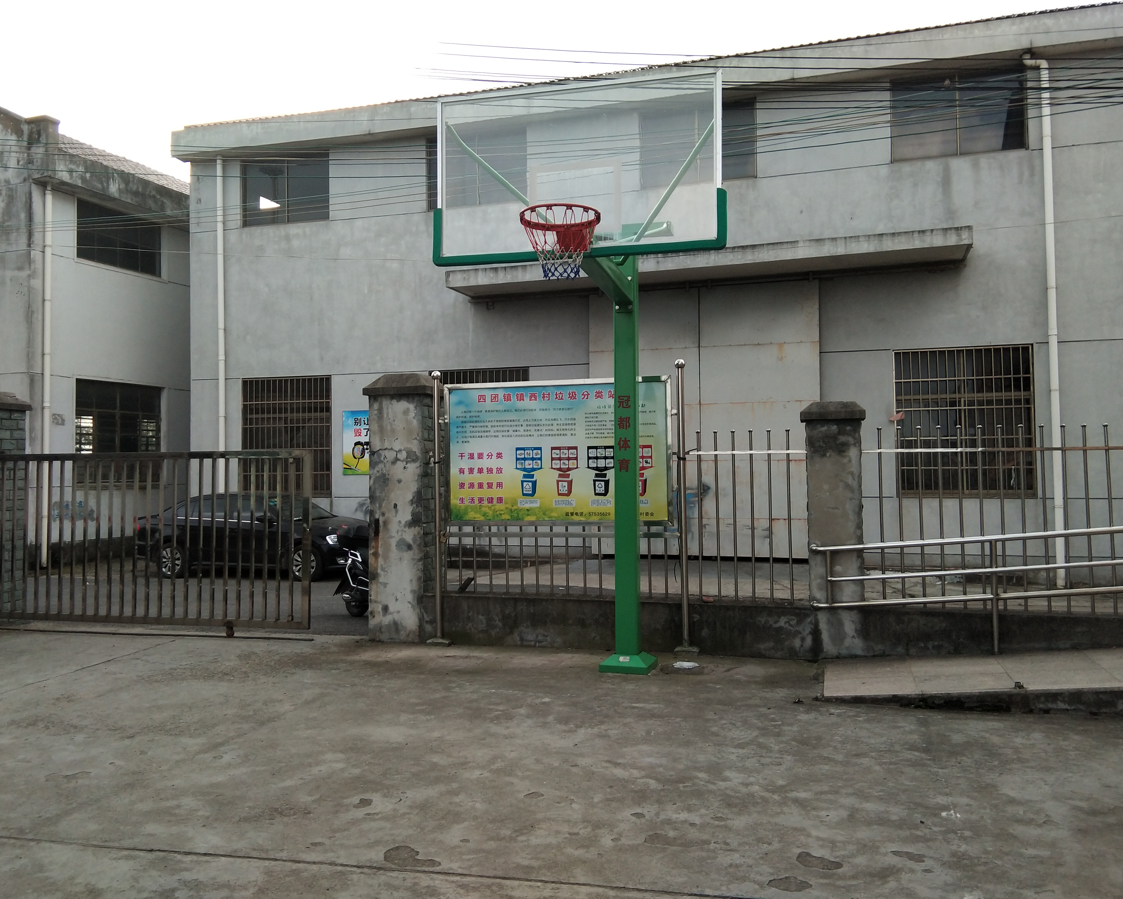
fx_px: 1097
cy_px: 445
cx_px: 553
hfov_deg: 54.2
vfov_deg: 44.5
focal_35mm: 33
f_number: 2.2
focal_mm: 3.69
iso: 50
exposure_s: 1/192
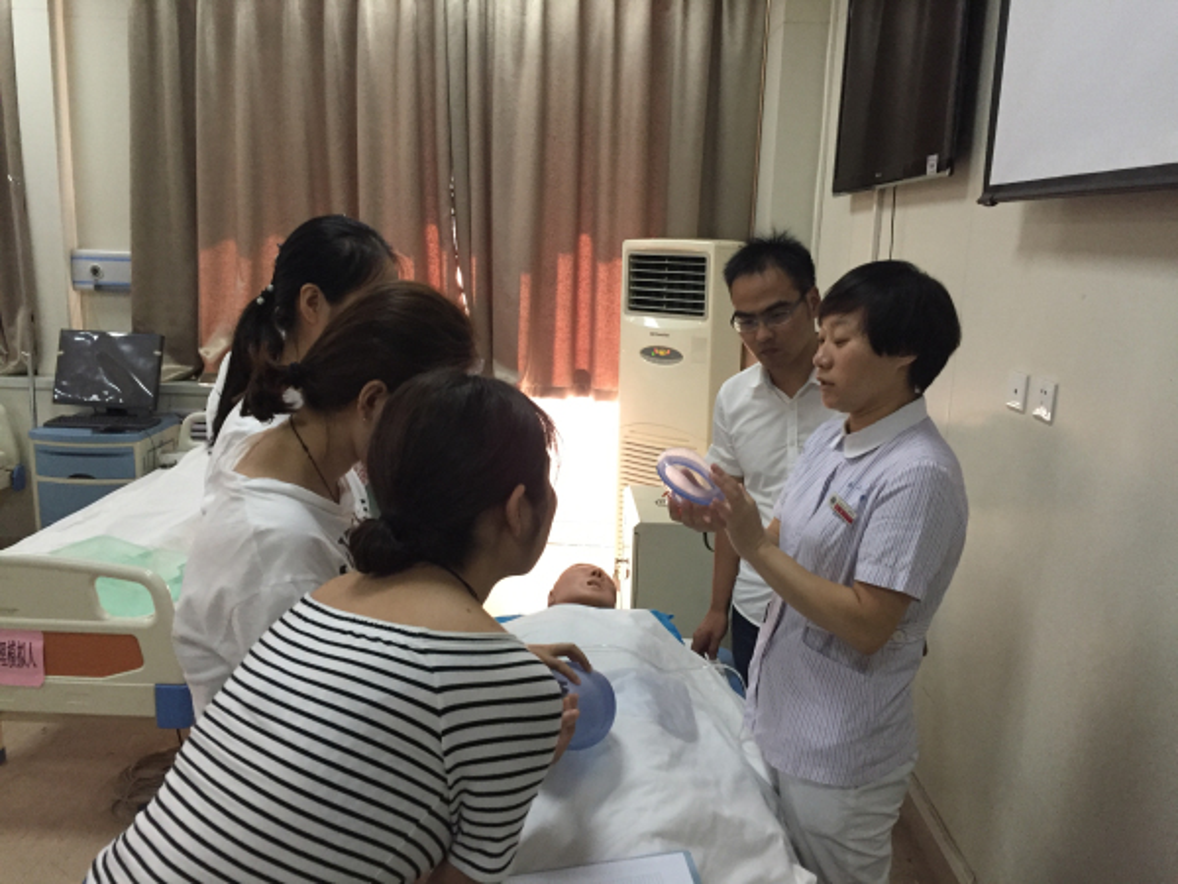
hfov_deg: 61.7
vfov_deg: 48.2
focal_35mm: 29
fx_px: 987
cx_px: 589
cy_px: 442
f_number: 2.2
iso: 250
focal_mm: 4.15
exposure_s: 1/25
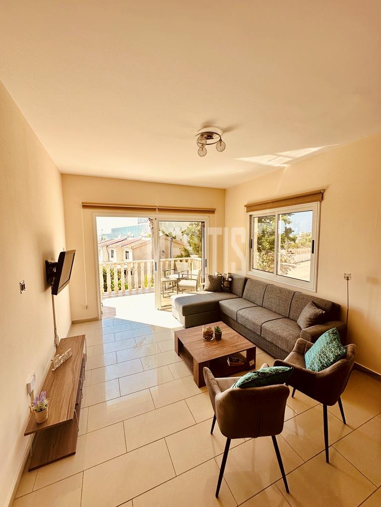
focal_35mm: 14
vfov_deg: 102.1
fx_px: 205
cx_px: 190
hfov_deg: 85.7
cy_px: 254
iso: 40
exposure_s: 1/325
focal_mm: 2.22
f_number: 2.2
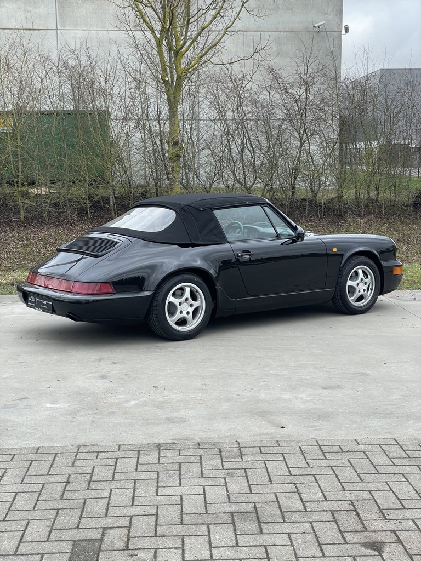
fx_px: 843
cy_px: 280
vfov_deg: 36.8
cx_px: 210
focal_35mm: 52
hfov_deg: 28.0
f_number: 2
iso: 32
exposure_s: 1/99
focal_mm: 6
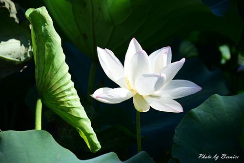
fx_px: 1180
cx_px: 122
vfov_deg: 7.9
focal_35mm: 174
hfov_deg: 11.8
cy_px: 82
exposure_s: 1/320
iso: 100
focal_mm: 116
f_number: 5.6
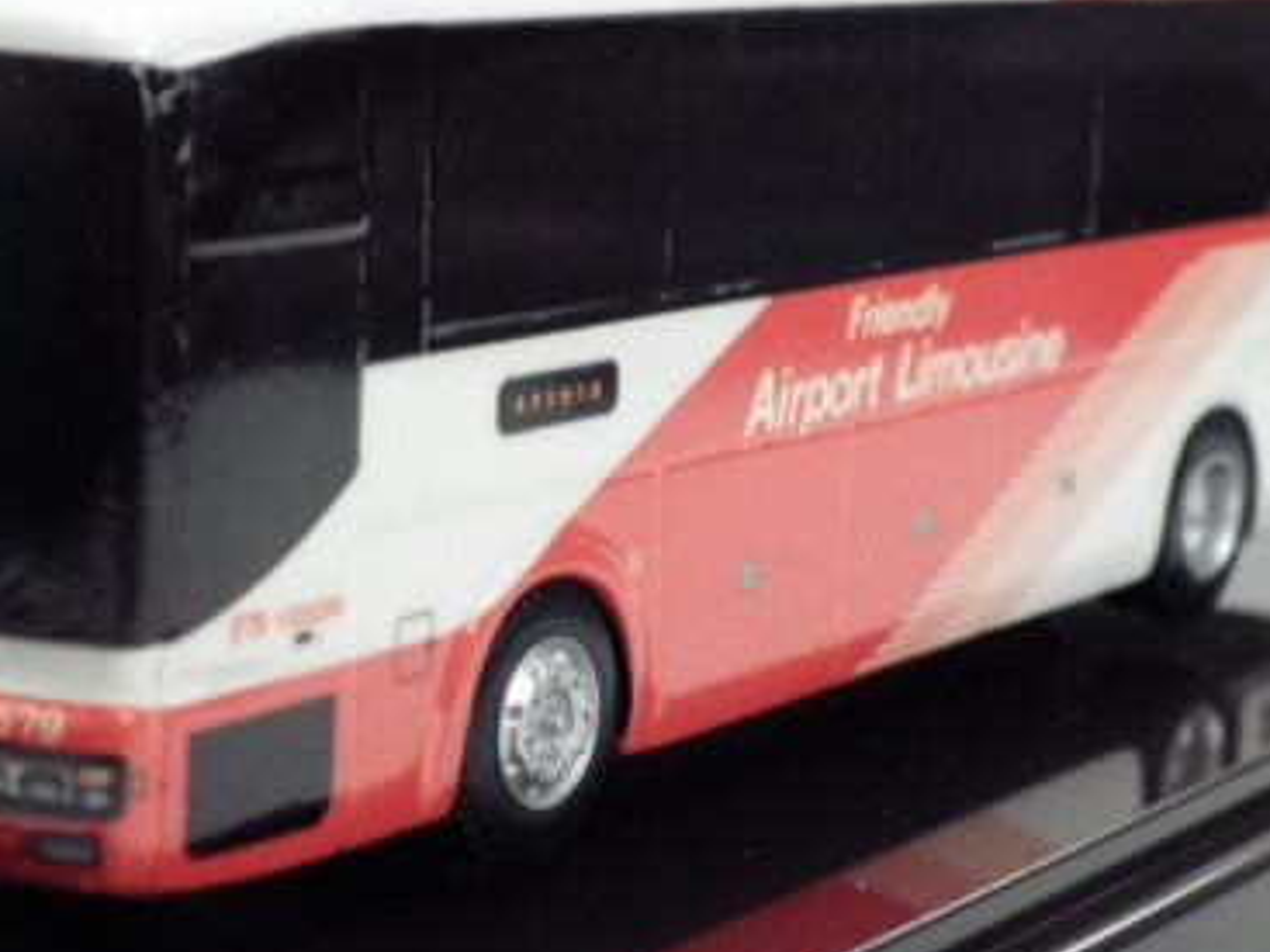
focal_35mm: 103
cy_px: 422
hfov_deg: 19.0
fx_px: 3778
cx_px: 467
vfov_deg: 14.4
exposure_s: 1/60
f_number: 4
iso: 640
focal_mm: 10.7
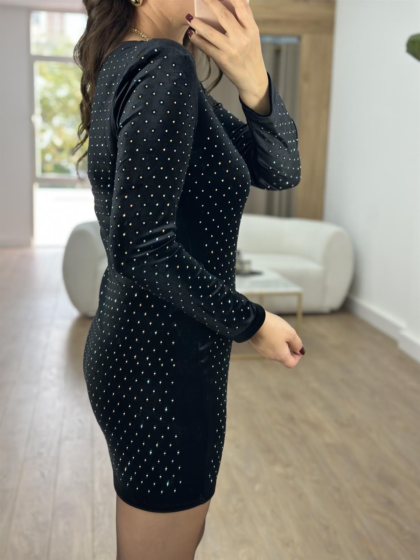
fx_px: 777
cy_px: 280
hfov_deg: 30.3
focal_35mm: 48
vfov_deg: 39.7
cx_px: 210
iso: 80
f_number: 1.78
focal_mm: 6.86
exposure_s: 1/100
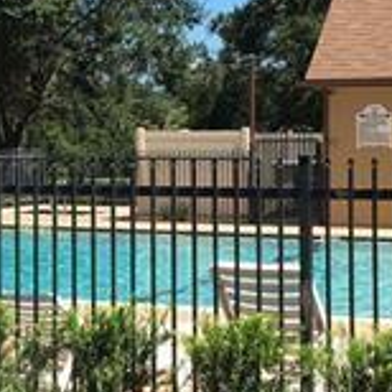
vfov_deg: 17.3
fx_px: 1281
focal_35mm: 100
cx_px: 171
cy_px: 115
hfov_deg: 17.4
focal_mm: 4.15
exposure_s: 1/1148
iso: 25
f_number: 2.2
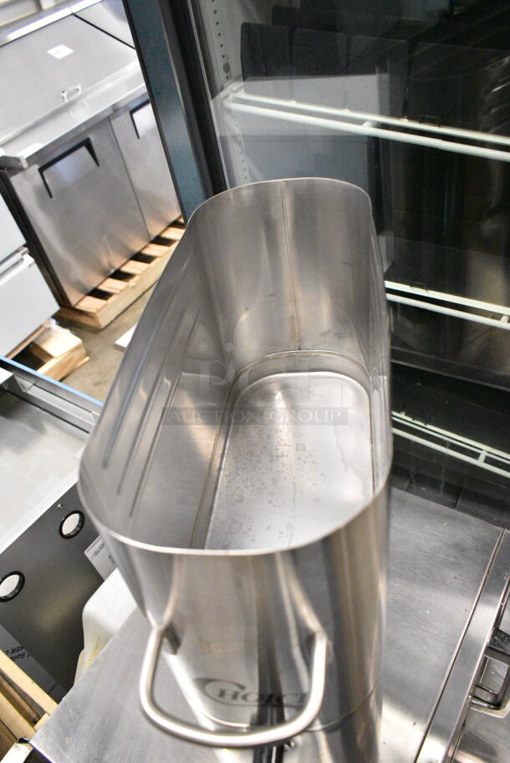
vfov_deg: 67.3
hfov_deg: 48.0
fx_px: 573
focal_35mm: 27
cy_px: 382
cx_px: 255
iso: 6400
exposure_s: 1/100
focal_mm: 18
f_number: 5
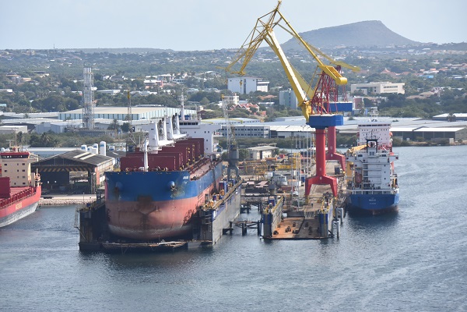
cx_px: 234
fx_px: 2627
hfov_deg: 10.2
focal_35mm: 202
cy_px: 156
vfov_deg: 6.8
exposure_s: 1/2500
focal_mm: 135
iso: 800
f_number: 6.3
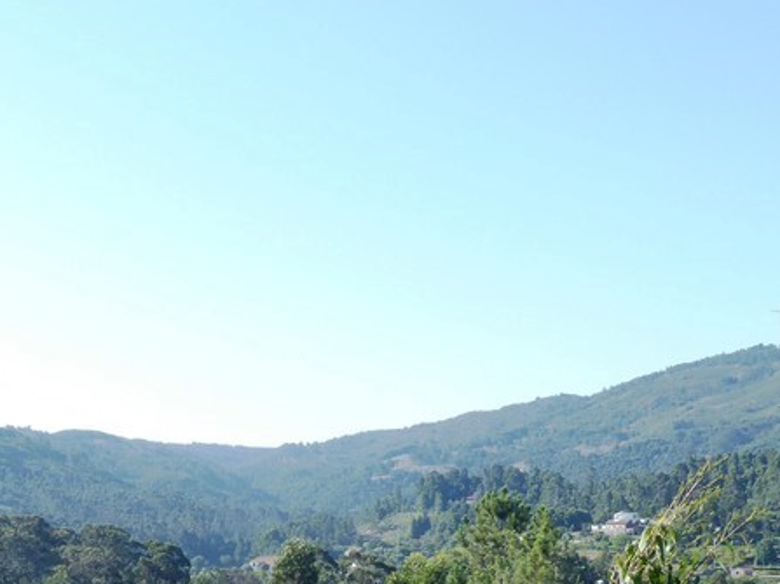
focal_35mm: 71
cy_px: 647
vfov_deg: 19.8
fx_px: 1599
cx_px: 272
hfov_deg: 27.3
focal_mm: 5.4
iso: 80
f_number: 3.5
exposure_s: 1/320
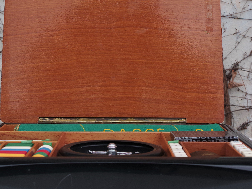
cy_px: 87
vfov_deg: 22.2
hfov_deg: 29.4
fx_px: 480
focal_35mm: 66
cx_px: 107
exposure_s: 1/320
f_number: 5.6
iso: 200
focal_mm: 32.5
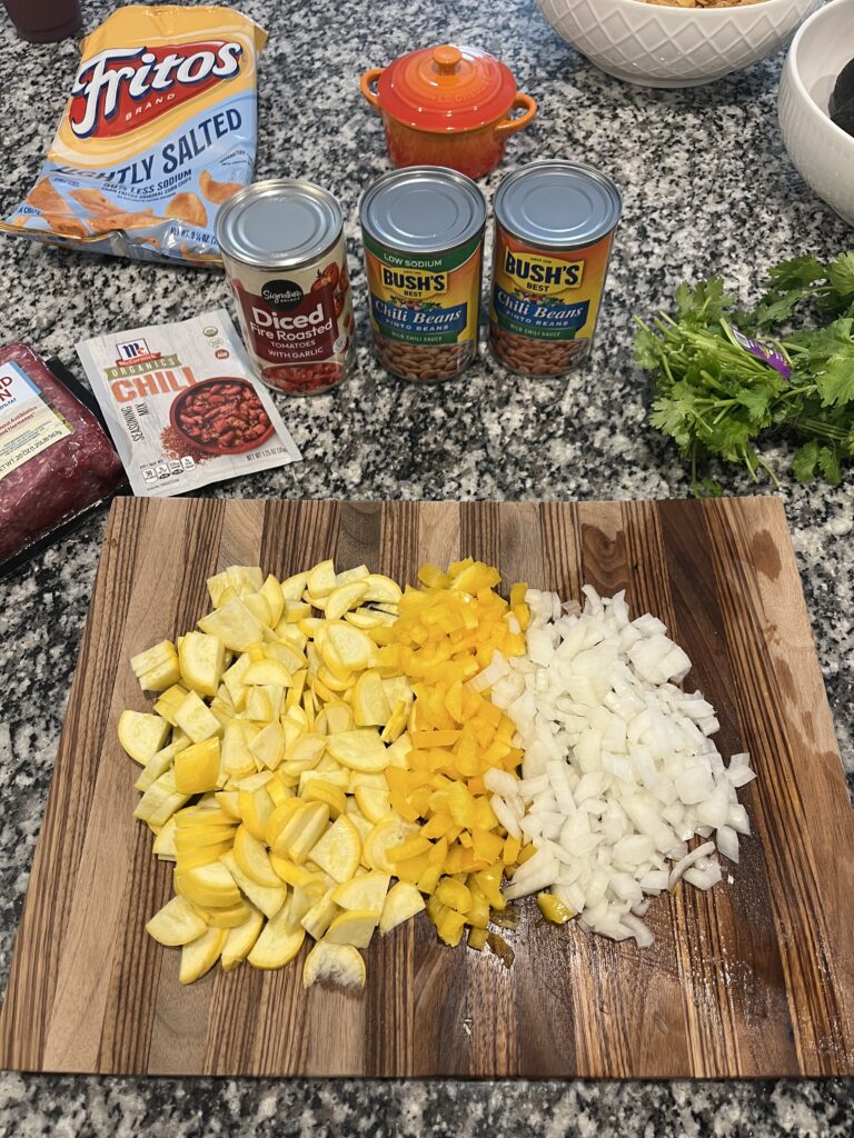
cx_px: 427
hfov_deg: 53.1
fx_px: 855
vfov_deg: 67.3
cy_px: 569
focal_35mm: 26
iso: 100
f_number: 1.6
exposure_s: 1/60
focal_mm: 5.1
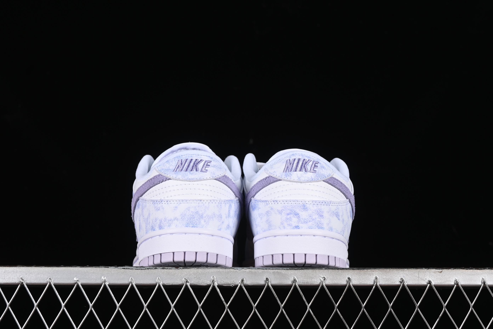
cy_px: 164
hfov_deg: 27.0
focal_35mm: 75
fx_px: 1027
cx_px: 246
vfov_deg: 18.2
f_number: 8
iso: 160
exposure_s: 1/80
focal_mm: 50
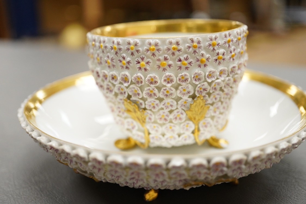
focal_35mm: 45
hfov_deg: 43.6
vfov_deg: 29.9
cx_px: 153
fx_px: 382
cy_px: 102
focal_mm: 30
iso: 2500
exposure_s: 1/500
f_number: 3.5
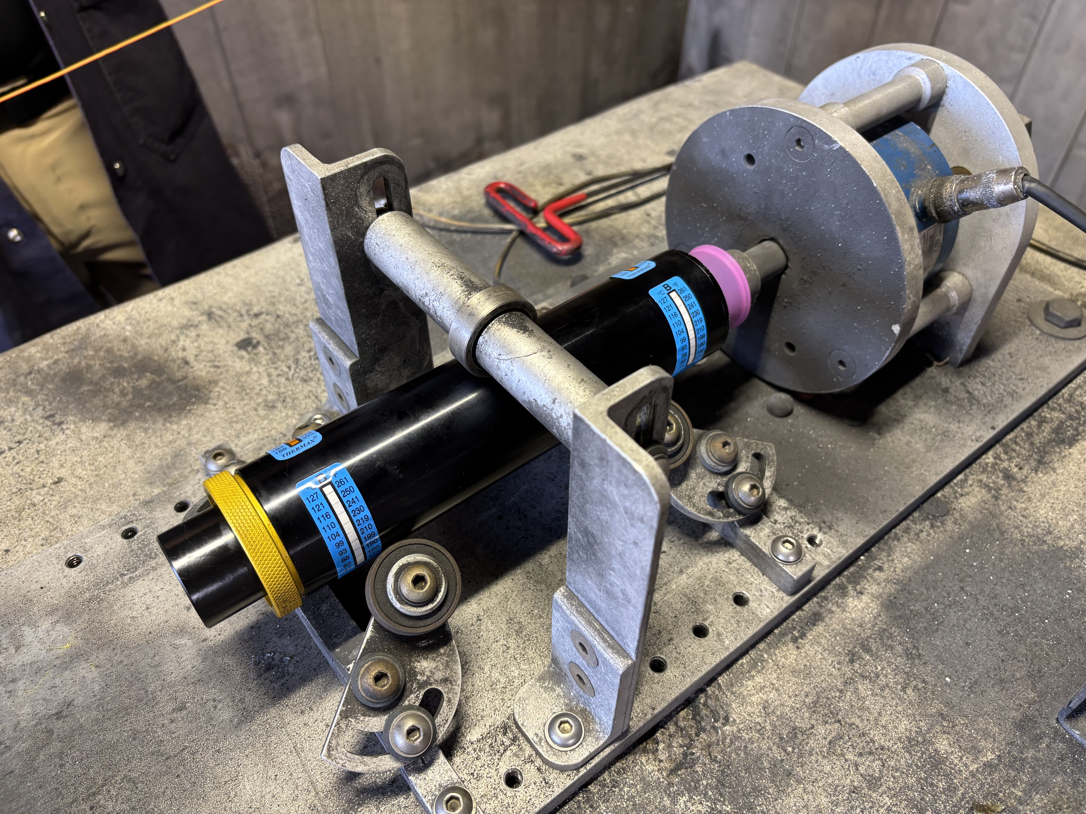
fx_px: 816
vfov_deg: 53.1
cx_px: 543
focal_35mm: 26
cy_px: 407
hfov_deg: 67.3
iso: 125
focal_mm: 5.96
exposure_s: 1/61
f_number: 1.6
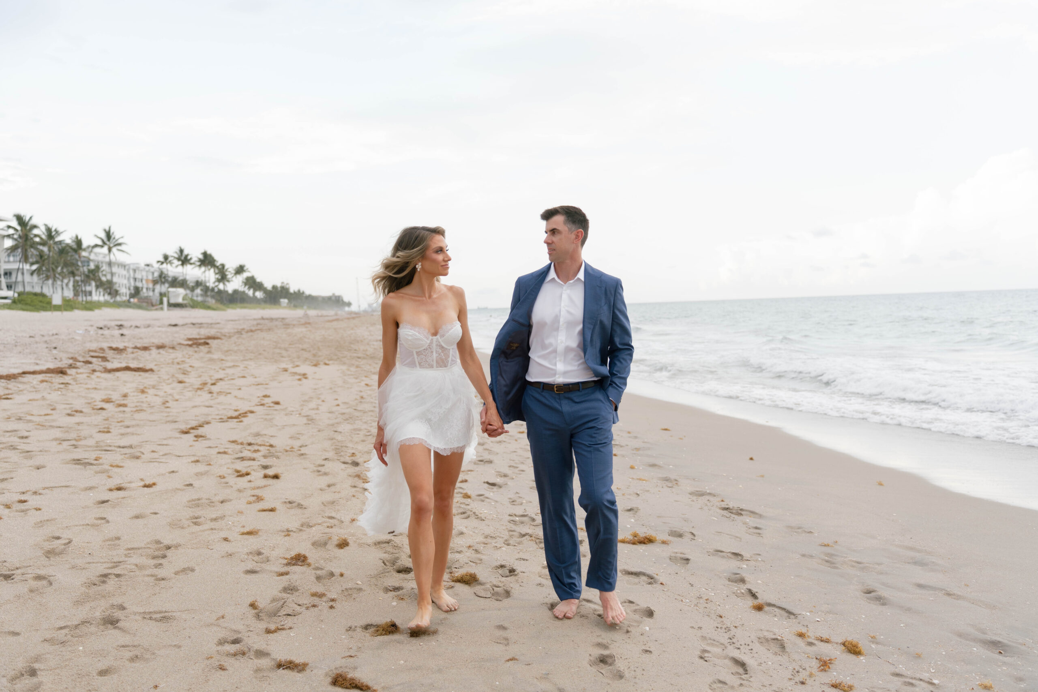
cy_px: 346
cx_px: 519
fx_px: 865
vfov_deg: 43.6
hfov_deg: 61.9
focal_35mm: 30
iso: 320
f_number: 2.8
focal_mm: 30
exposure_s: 1/400
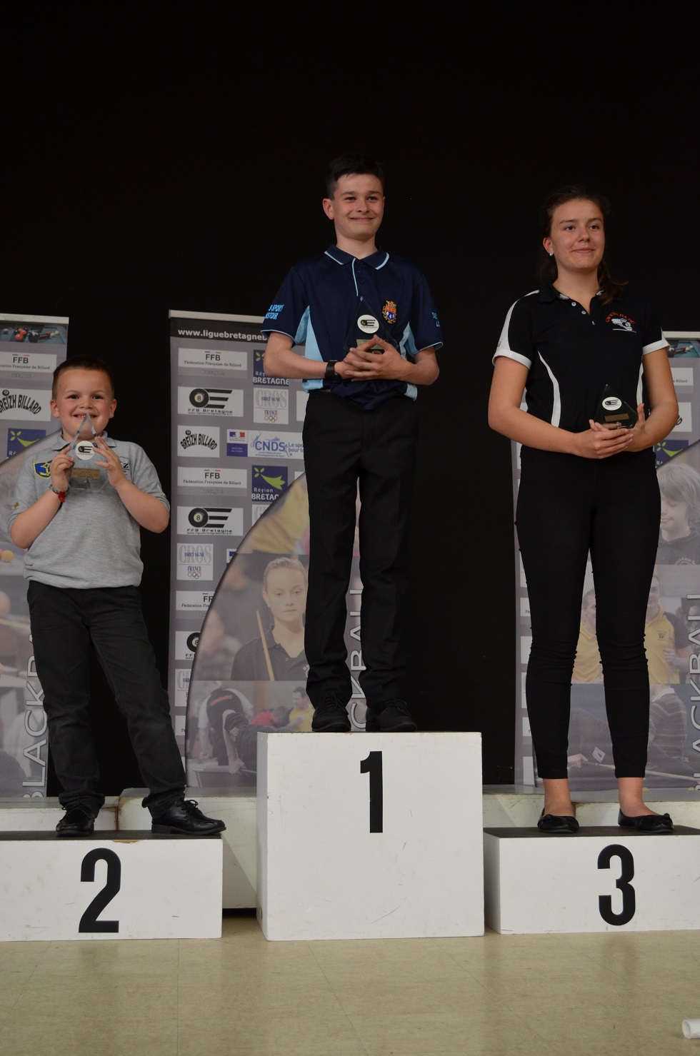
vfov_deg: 41.2
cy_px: 528
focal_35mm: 48
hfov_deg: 28.0
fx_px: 1406
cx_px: 350
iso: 800
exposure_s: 1/50
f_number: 4.8
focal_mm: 32
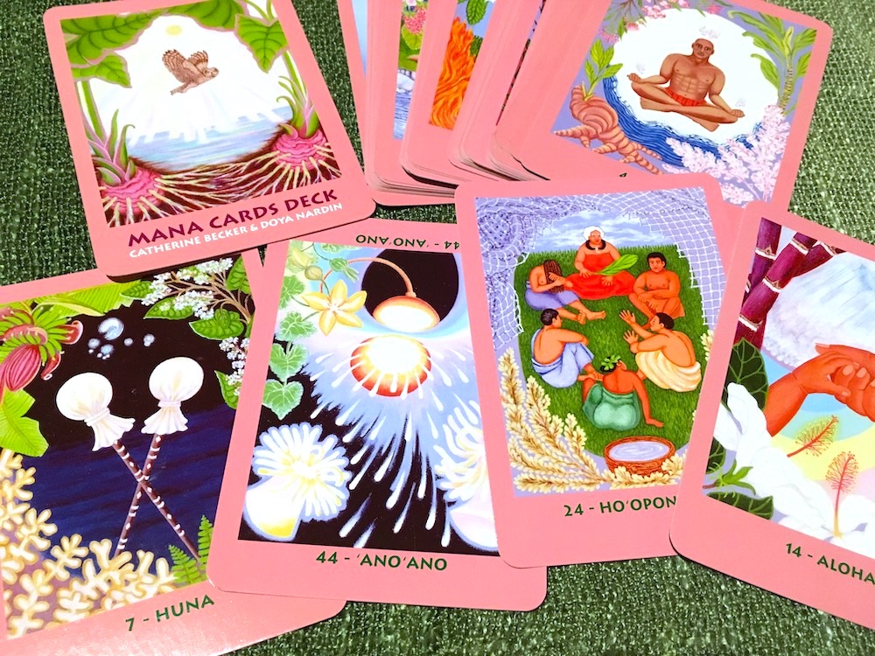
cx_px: 438
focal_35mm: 29
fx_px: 733
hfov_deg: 61.7
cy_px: 328
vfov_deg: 48.2
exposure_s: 1/15
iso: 200
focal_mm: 4.15
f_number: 2.2
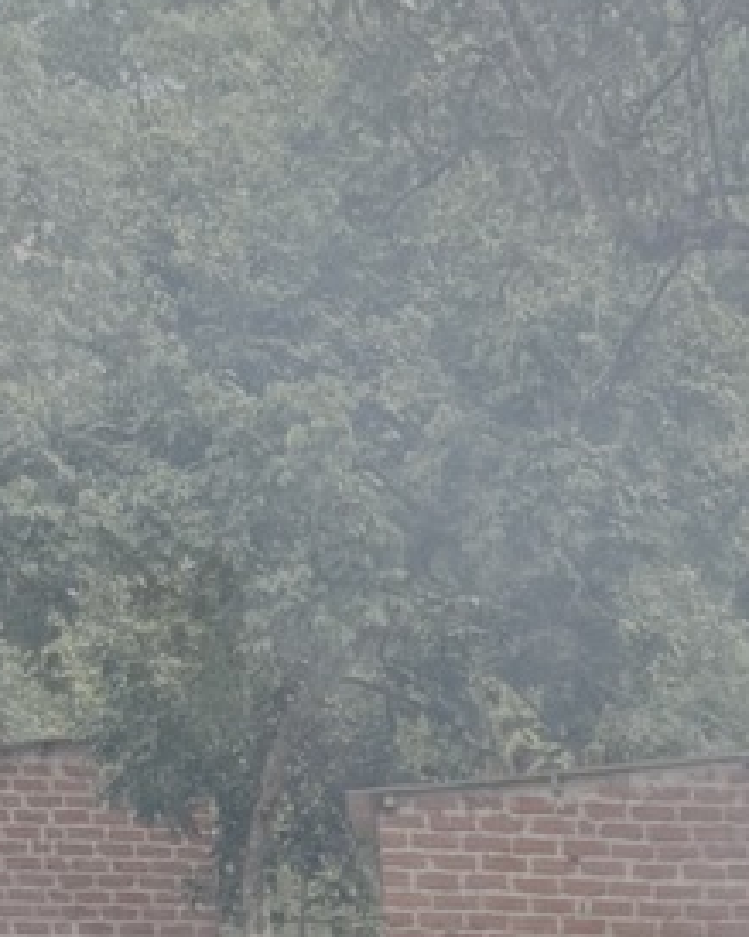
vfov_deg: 10.9
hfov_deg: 10.0
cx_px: 1734
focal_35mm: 137
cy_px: 2534
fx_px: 3798
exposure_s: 1/567
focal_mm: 6.76
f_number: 1.78
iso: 80
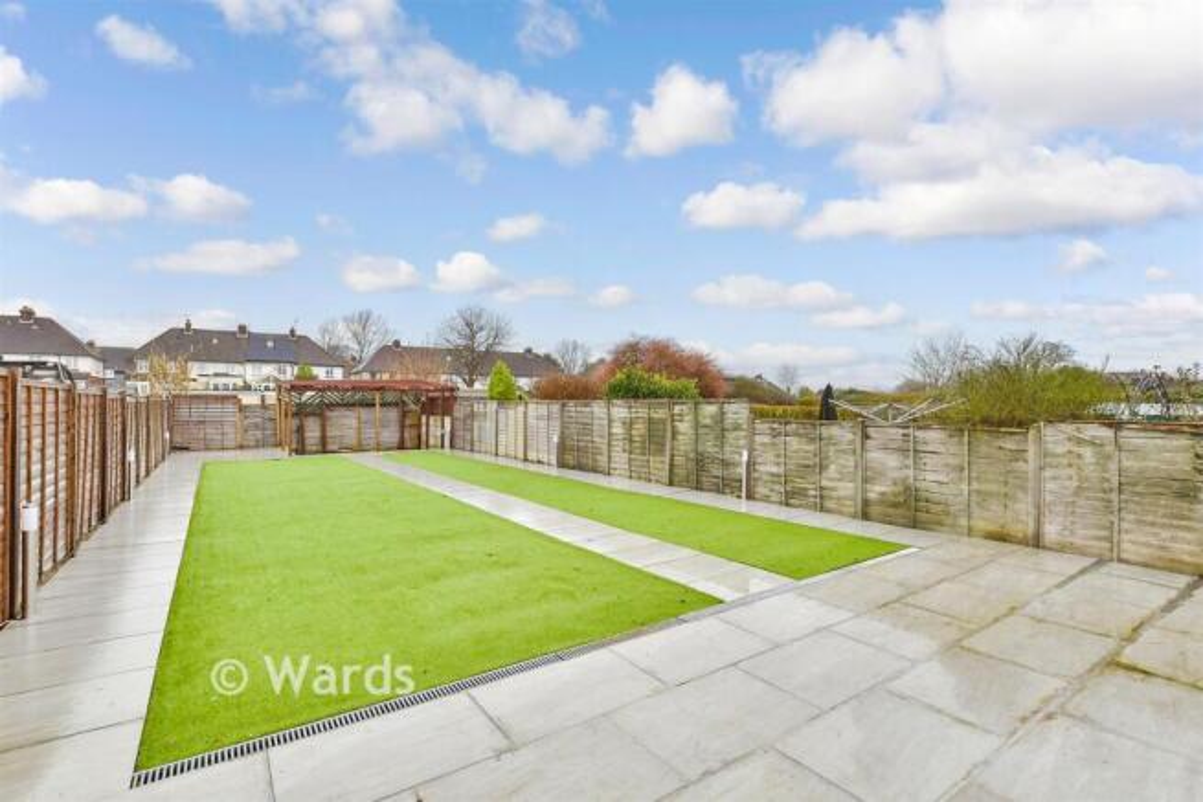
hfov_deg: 100.4
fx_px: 501
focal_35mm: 15
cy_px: 401
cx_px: 602
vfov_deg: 77.4
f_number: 8
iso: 320
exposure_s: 1/200
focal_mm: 10
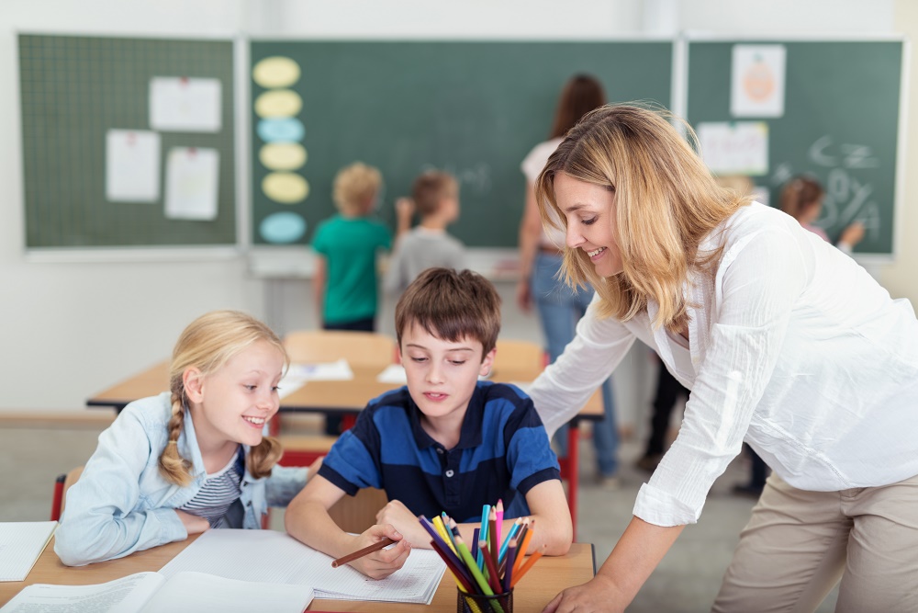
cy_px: 306
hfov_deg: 39.6
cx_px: 459
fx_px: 1275
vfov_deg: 27.0
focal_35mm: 50
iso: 64
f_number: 2
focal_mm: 50
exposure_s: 1/200
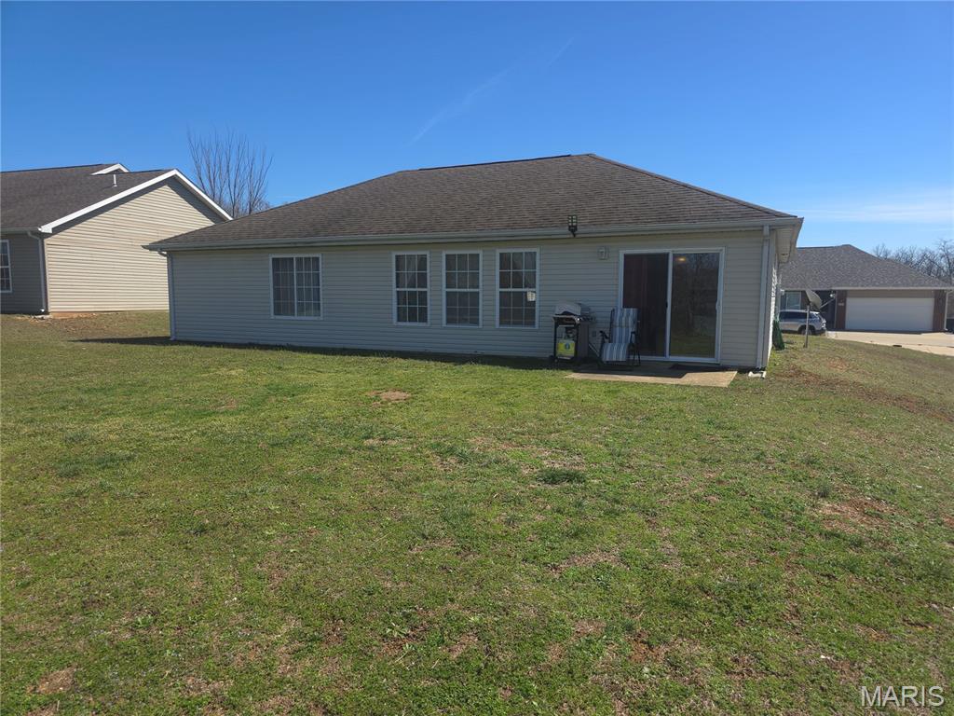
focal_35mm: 23
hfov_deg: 73.9
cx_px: 477
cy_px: 358
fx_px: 634
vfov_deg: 58.9
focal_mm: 6.3
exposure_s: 1/408
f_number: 1.7
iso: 12
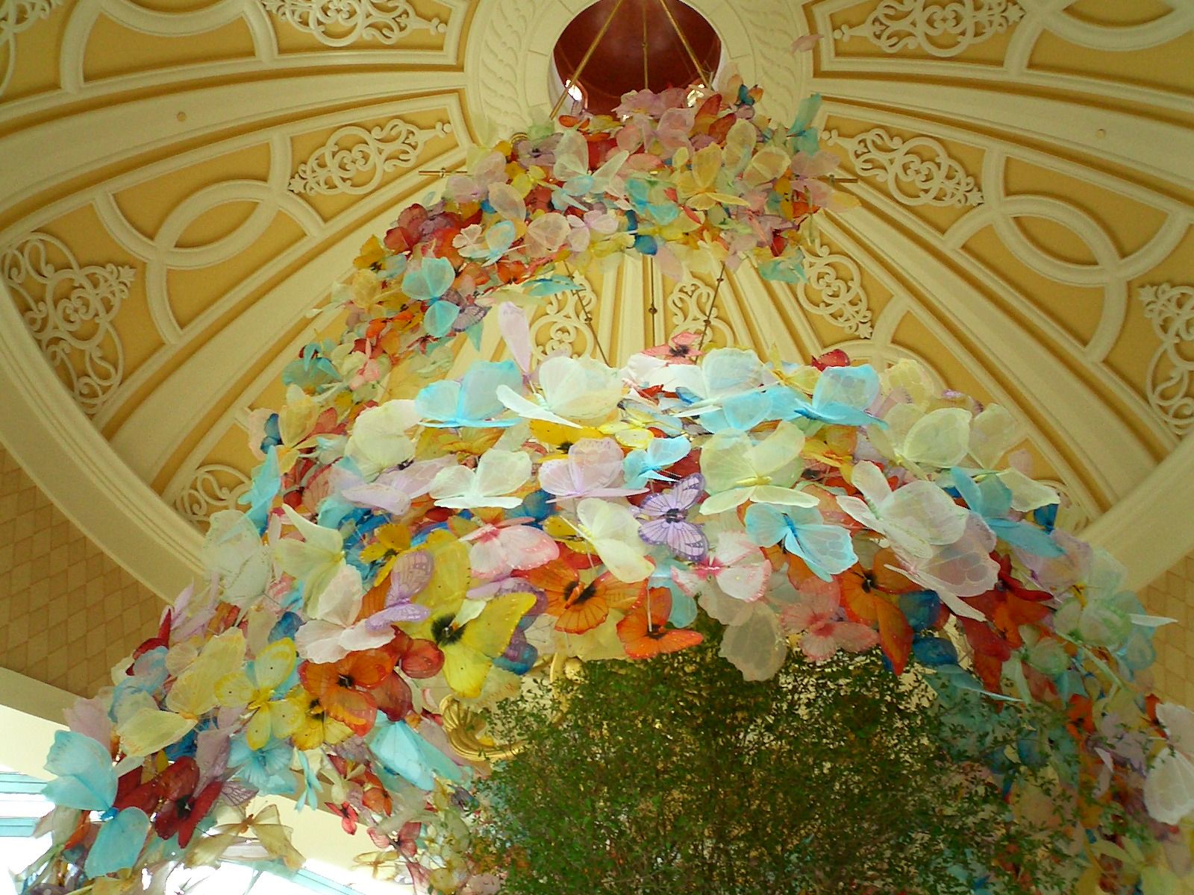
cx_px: 597
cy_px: 448
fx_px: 1276
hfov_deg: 50.1
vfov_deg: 38.7
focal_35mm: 37
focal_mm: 5.6
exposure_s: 1/60
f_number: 3.5
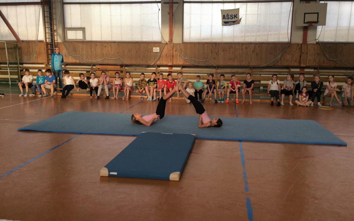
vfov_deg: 37.3
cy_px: 108
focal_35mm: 34
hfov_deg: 56.7
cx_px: 177
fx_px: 328
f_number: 2.4
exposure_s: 1/180
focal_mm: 3.3
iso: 32
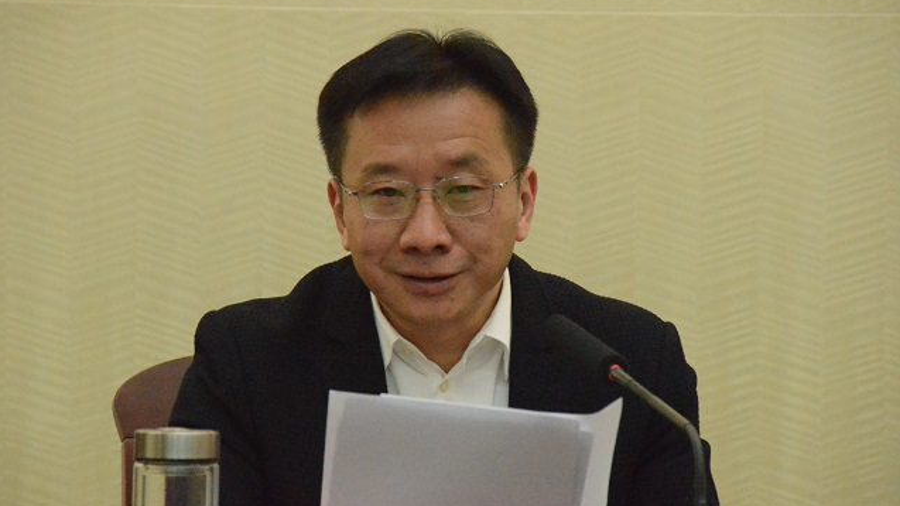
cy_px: 278
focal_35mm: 315
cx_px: 449
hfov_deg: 6.9
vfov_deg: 3.9
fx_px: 7516
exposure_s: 1/160
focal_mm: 200
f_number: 7.1
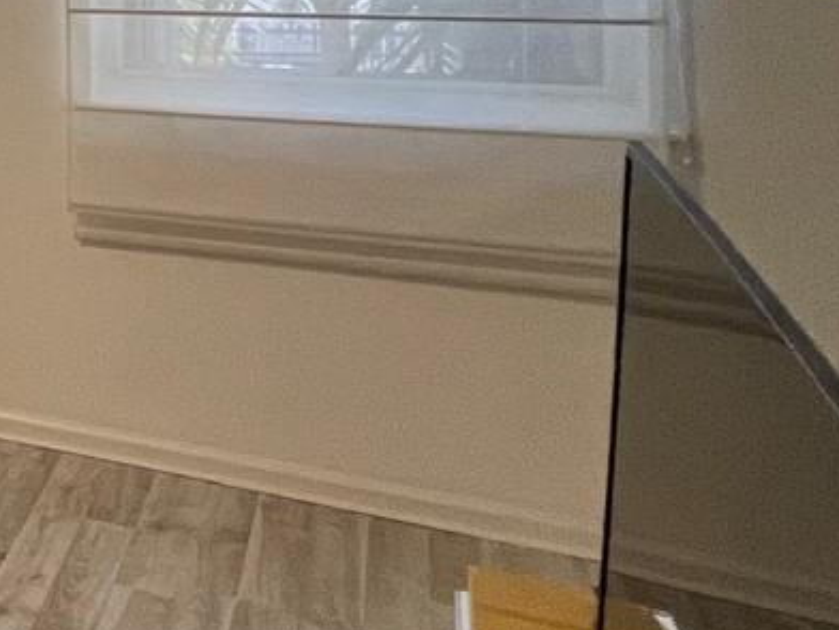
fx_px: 1285
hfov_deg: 20.1
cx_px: -796
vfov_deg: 25.7
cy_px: -43
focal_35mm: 53
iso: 200
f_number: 1.8
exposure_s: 1/120
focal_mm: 1.57
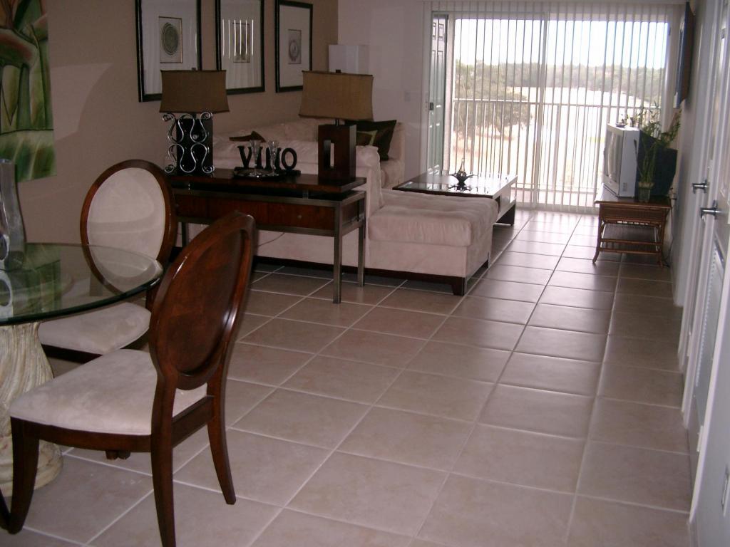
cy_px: 274
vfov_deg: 38.7
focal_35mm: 37
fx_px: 780
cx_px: 365
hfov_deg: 50.1
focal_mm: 7.6
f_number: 2.6
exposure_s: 1/60
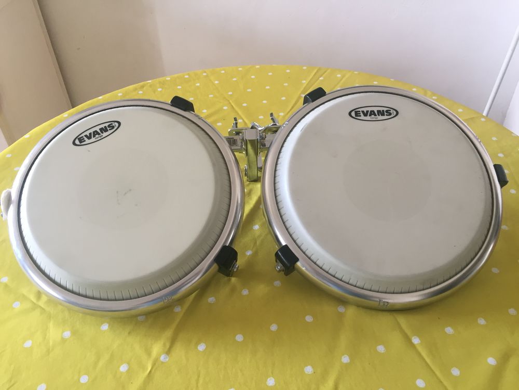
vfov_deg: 48.2
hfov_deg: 61.7
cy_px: 195
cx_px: 260
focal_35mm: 29
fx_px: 435
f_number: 2.2
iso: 80
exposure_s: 1/33
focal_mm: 4.15
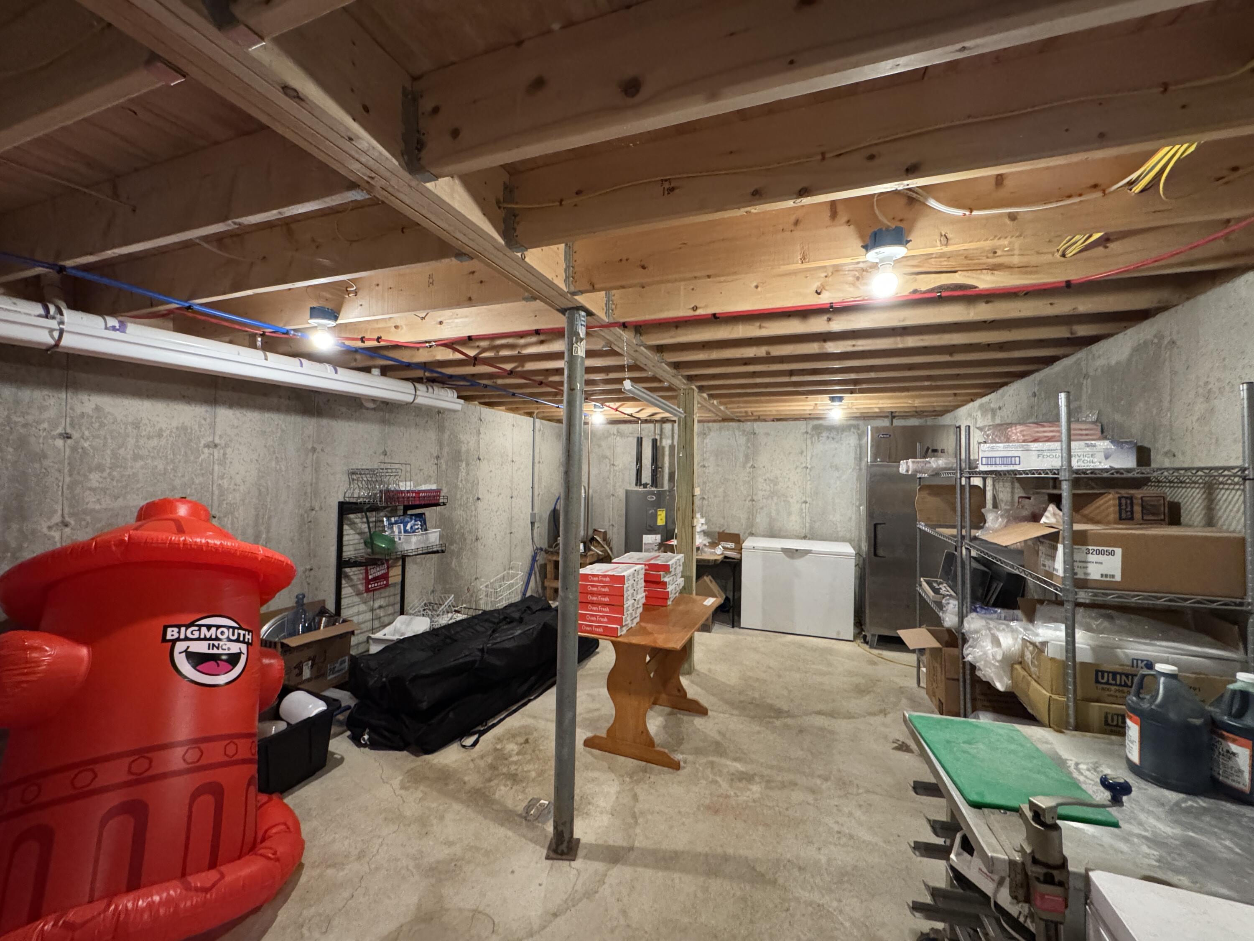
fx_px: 507
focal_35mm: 14
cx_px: 627
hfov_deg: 102.1
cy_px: 470
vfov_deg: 85.7
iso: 800
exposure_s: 1/60
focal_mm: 2.22
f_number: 2.2
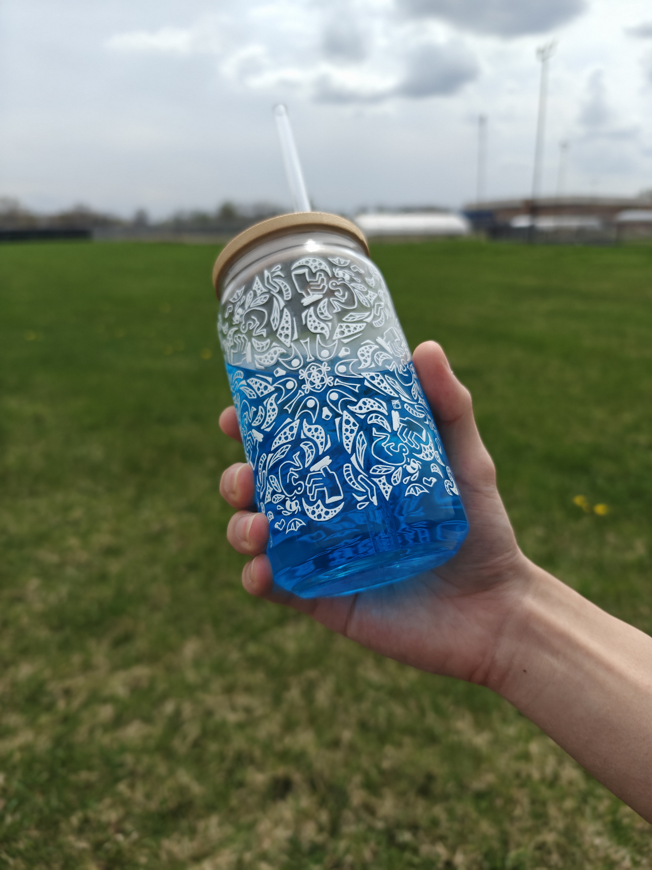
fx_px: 578
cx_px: 326
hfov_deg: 58.9
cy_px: 435
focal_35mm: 23
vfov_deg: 73.9
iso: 50
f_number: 6.3
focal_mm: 6.06
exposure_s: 1/3529
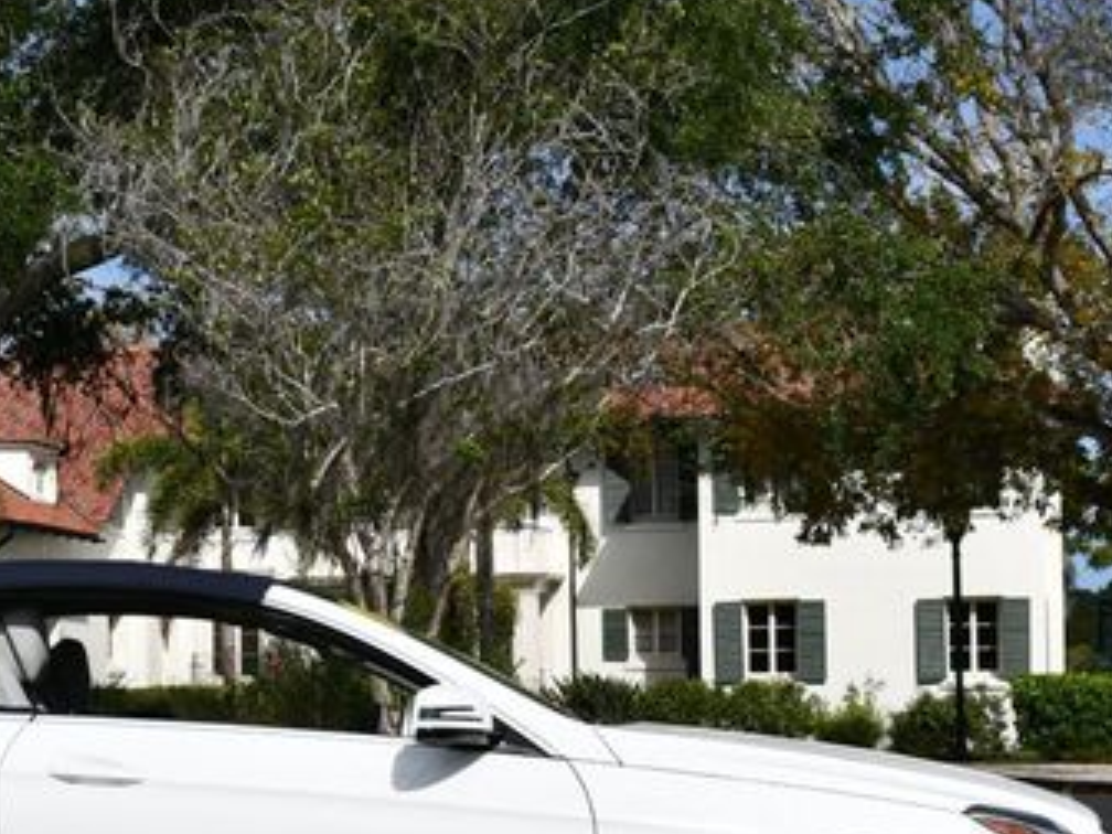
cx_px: 228
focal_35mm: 88
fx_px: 2827
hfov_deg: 22.0
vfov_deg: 16.7
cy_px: 553
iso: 100
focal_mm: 24
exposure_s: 1/400
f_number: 10
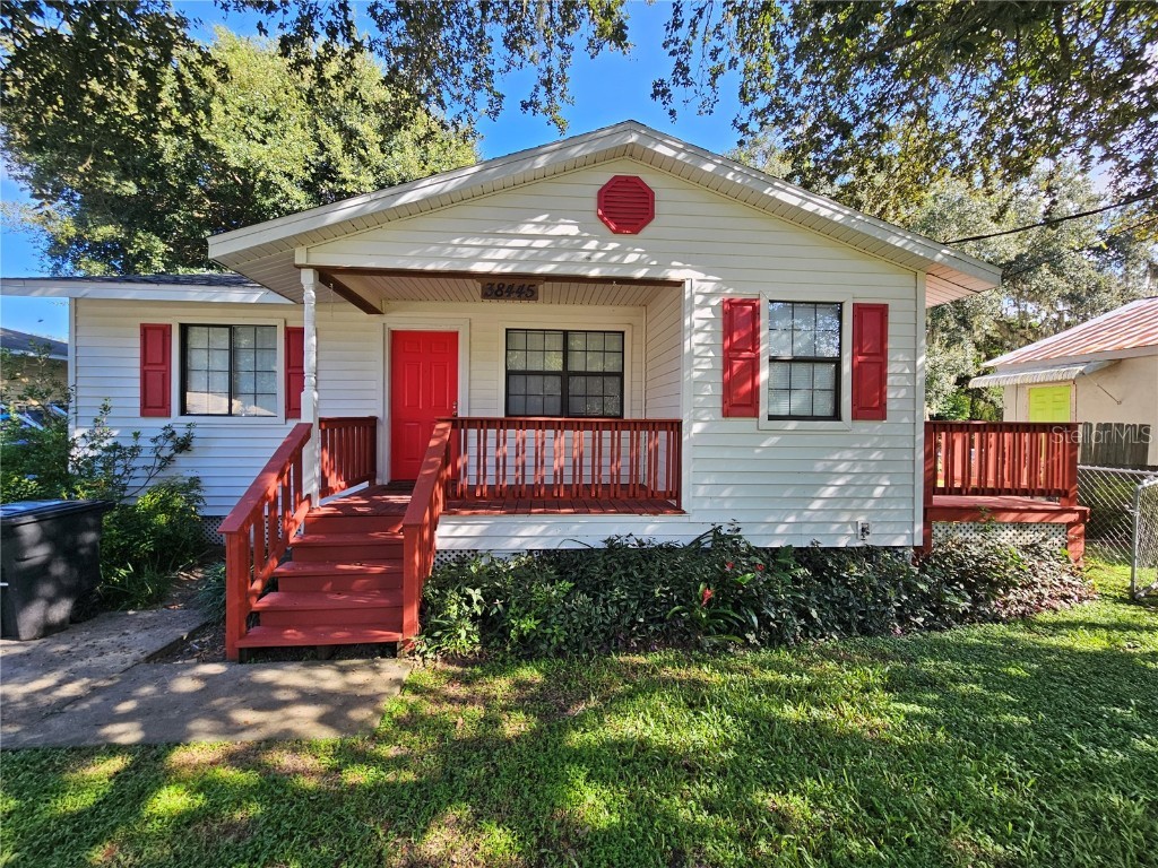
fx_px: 435
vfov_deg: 89.9
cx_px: 579
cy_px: 434
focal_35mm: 13
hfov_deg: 106.2
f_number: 2.2
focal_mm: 2.2
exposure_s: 1/262
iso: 50
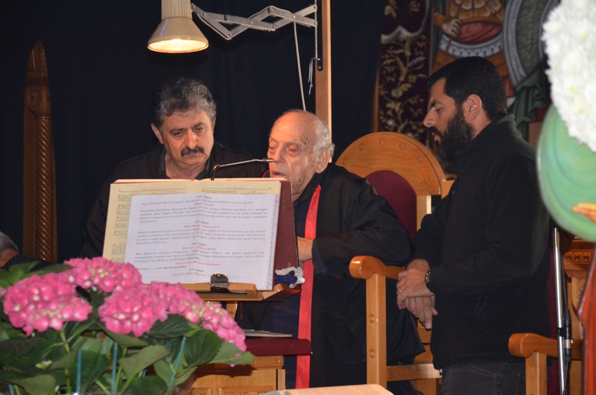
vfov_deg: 8.7
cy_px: 198
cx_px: 298
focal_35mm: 158
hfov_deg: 13.1
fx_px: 2602
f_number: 6.3
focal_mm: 105
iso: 2000
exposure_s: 1/60
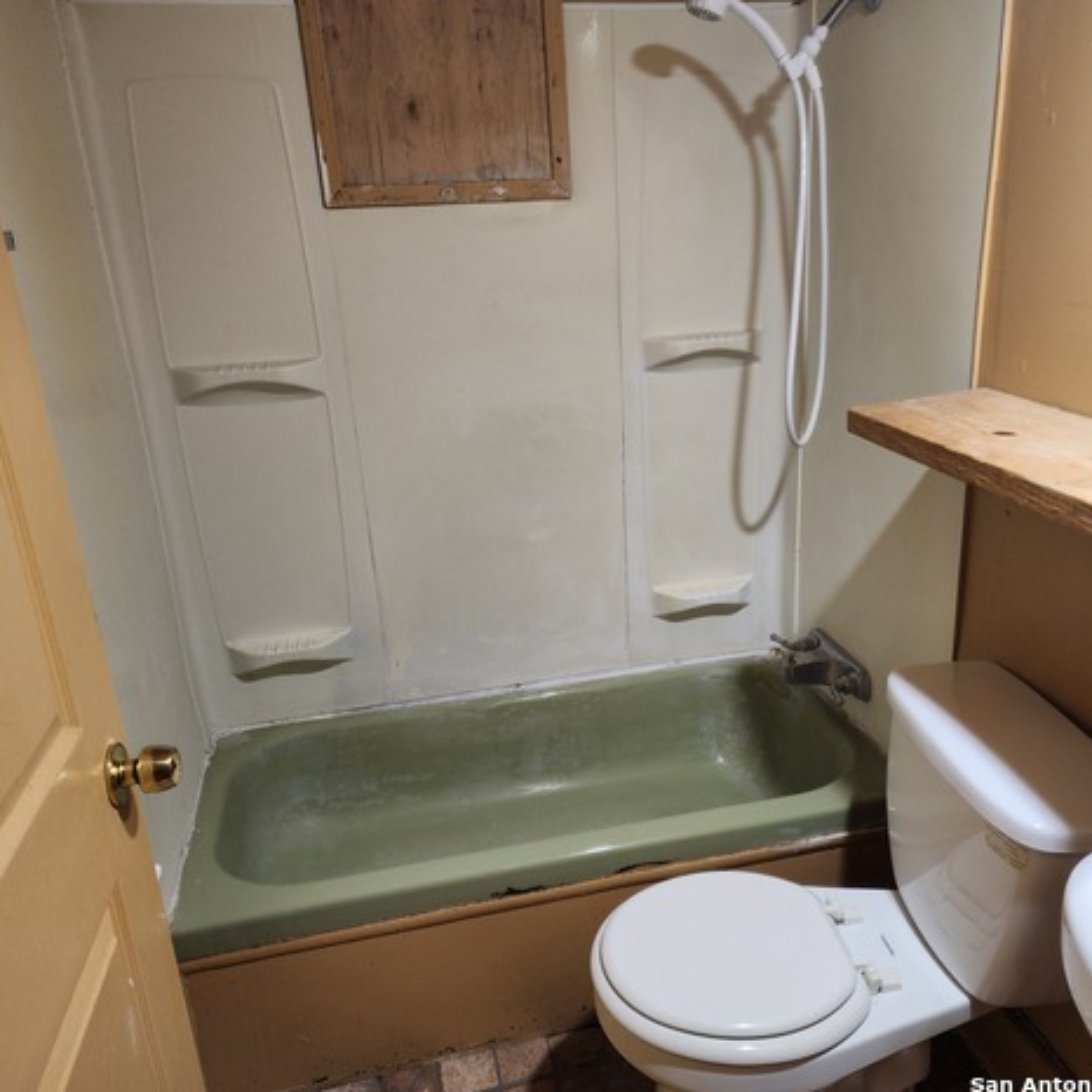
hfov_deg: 57.2
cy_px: 535
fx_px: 999
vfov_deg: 57.3
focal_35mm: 28
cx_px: 601
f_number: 1.8
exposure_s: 1/60
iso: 250
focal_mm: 6.4
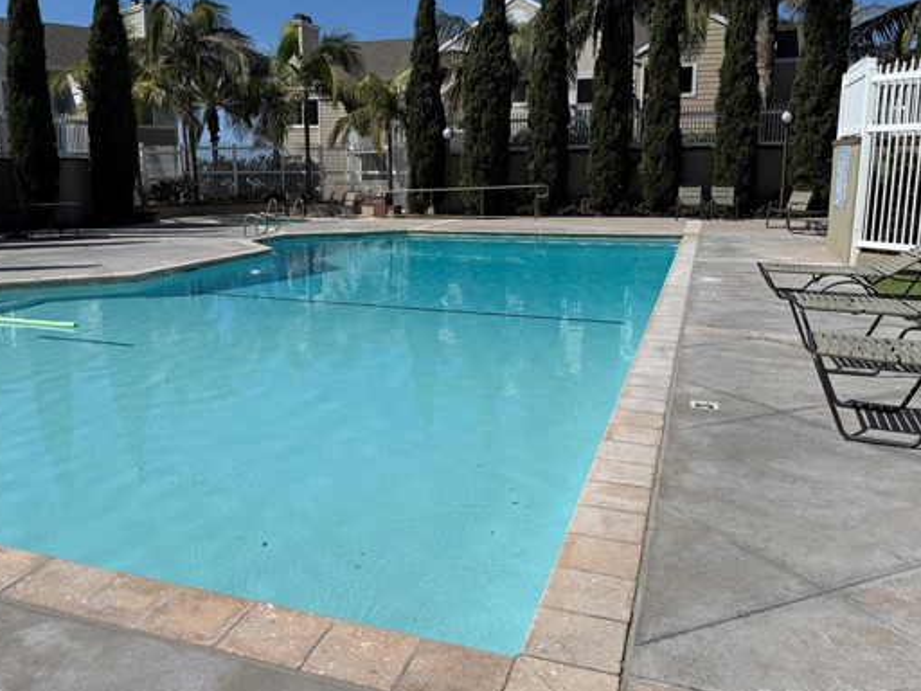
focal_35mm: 30
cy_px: 301
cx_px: 376
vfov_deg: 46.7
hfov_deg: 59.5
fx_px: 798
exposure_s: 1/10309
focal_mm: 6.76
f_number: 1.78
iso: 80
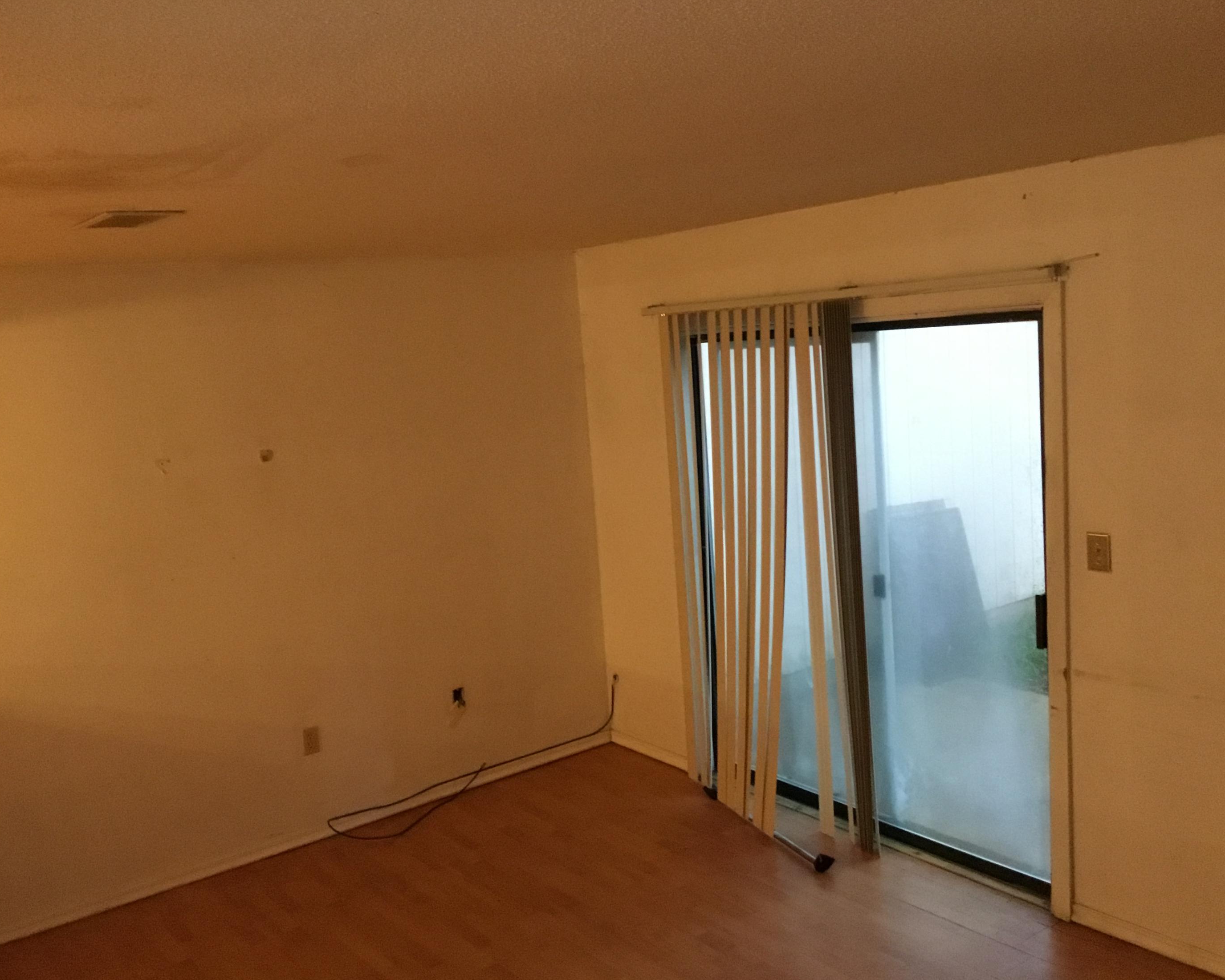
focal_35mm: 33
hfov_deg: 54.2
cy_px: 494
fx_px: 1196
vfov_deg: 44.5
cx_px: 591
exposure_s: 1/15
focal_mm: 3.3
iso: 320
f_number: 2.4
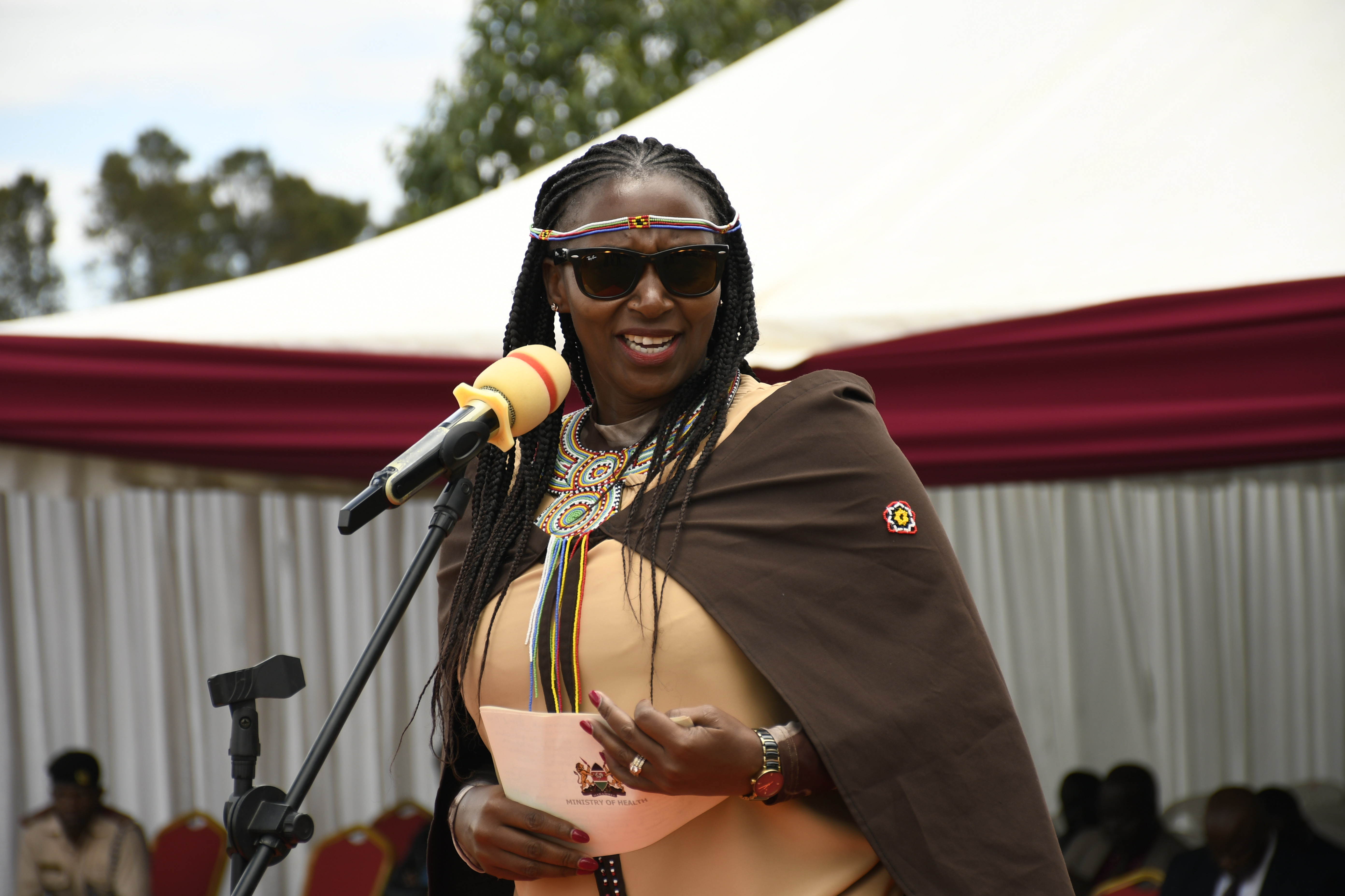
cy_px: 448
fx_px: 5865
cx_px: 672
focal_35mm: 157
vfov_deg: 8.7
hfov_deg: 13.1
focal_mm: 105
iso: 125
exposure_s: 1/320
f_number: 5.6
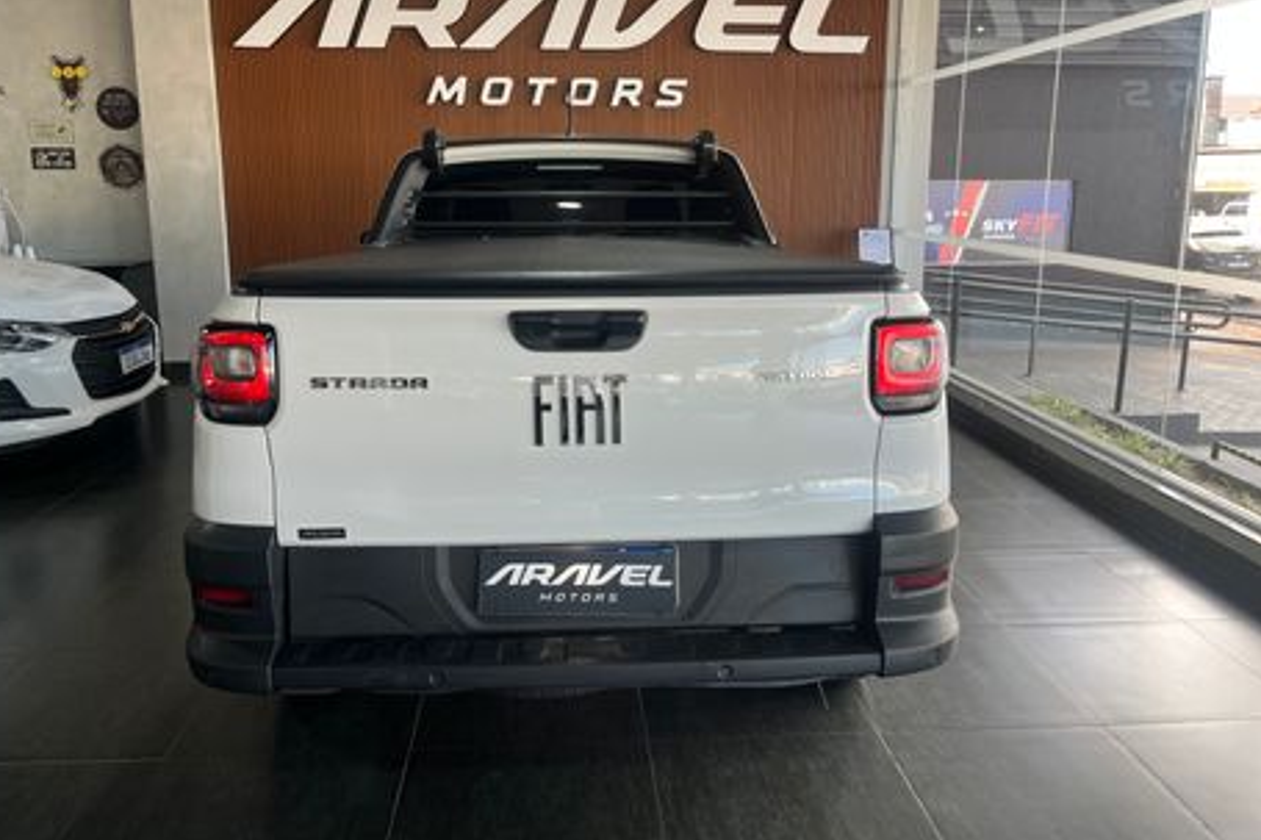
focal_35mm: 28
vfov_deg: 46.3
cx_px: 615
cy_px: 380
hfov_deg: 65.5
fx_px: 980
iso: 32
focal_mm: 5.1
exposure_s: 1/107
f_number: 1.6
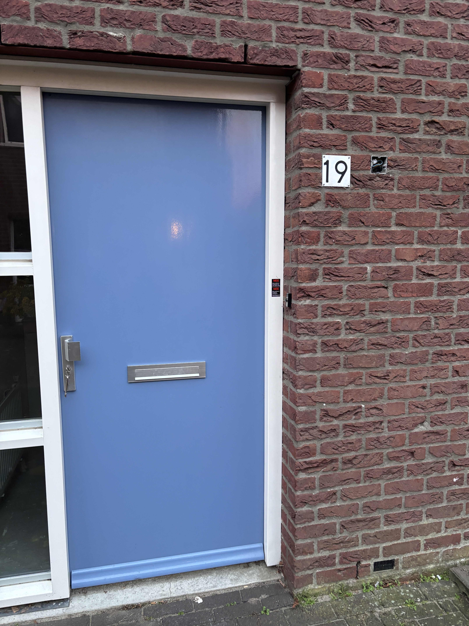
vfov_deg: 67.3
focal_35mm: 26
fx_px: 470
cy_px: 313
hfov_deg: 53.1
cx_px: 234
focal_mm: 5.96
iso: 250
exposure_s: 1/60
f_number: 1.6
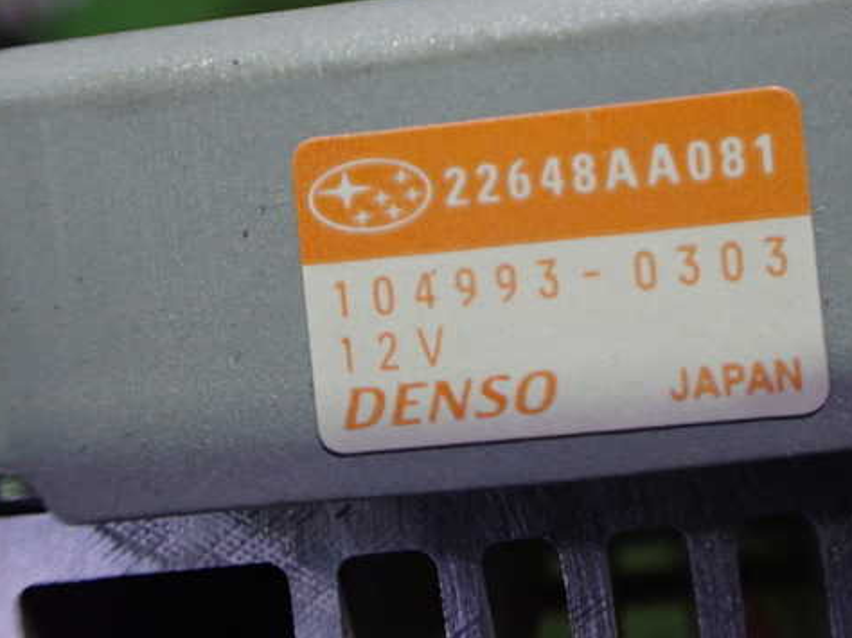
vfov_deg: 37.6
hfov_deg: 48.6
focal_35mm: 38
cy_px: 282
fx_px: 935
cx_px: 521
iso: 800
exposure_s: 1/60
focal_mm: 5.4
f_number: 2.3
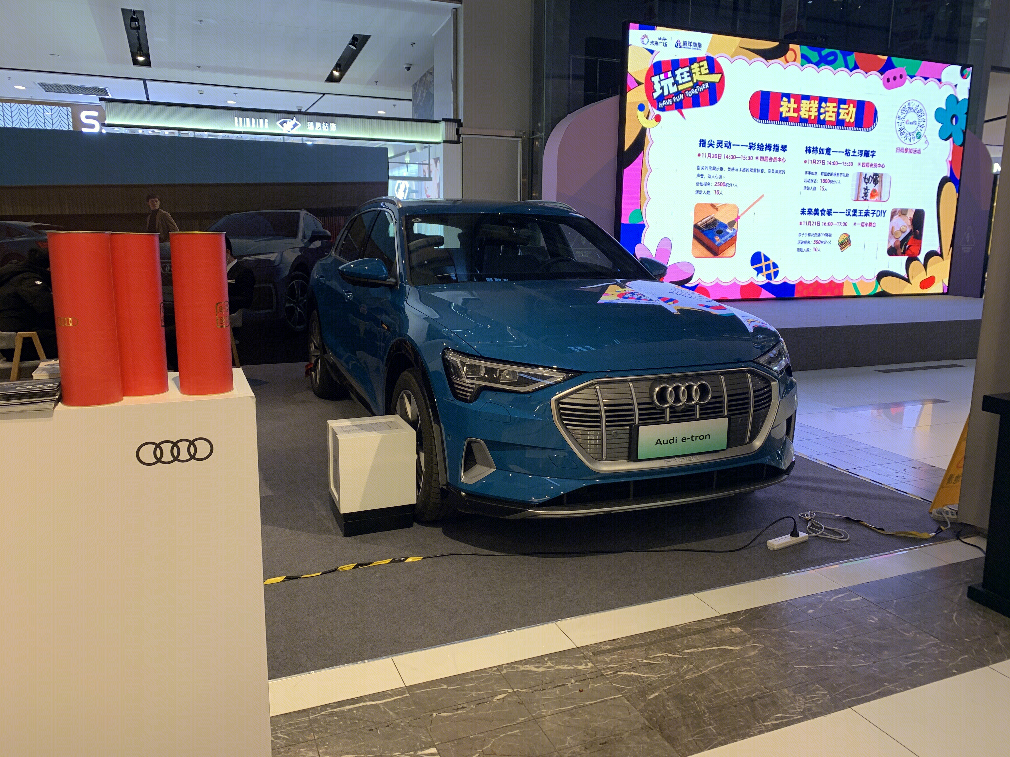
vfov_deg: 53.1
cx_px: 505
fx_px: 759
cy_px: 378
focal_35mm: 26
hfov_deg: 67.3
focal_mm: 4.25
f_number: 1.8
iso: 100
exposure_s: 1/100
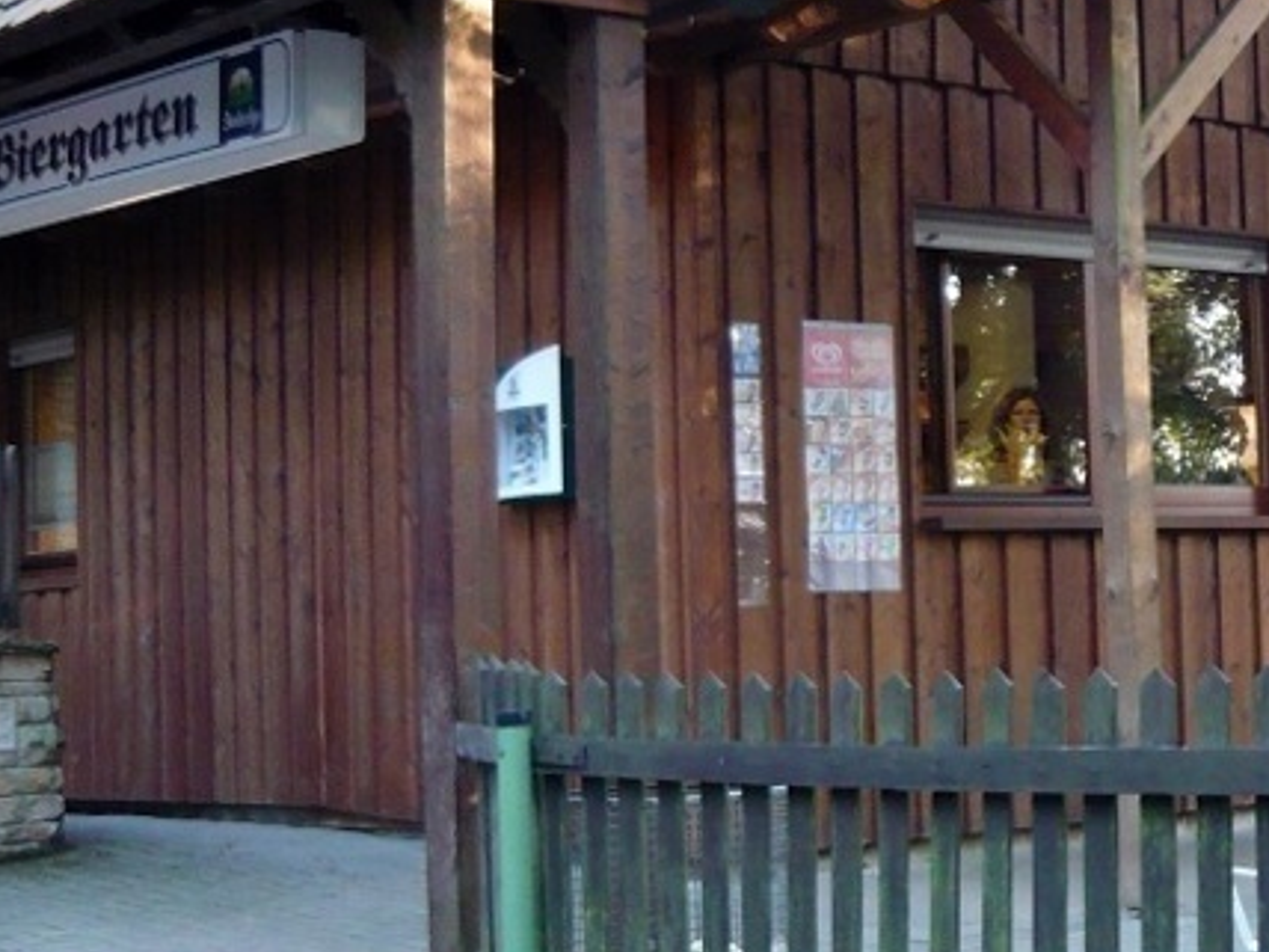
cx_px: 1346
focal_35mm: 79
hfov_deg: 23.4
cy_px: 291
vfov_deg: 18.6
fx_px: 2896
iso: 320
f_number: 2.8
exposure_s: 1/30
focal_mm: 5.5
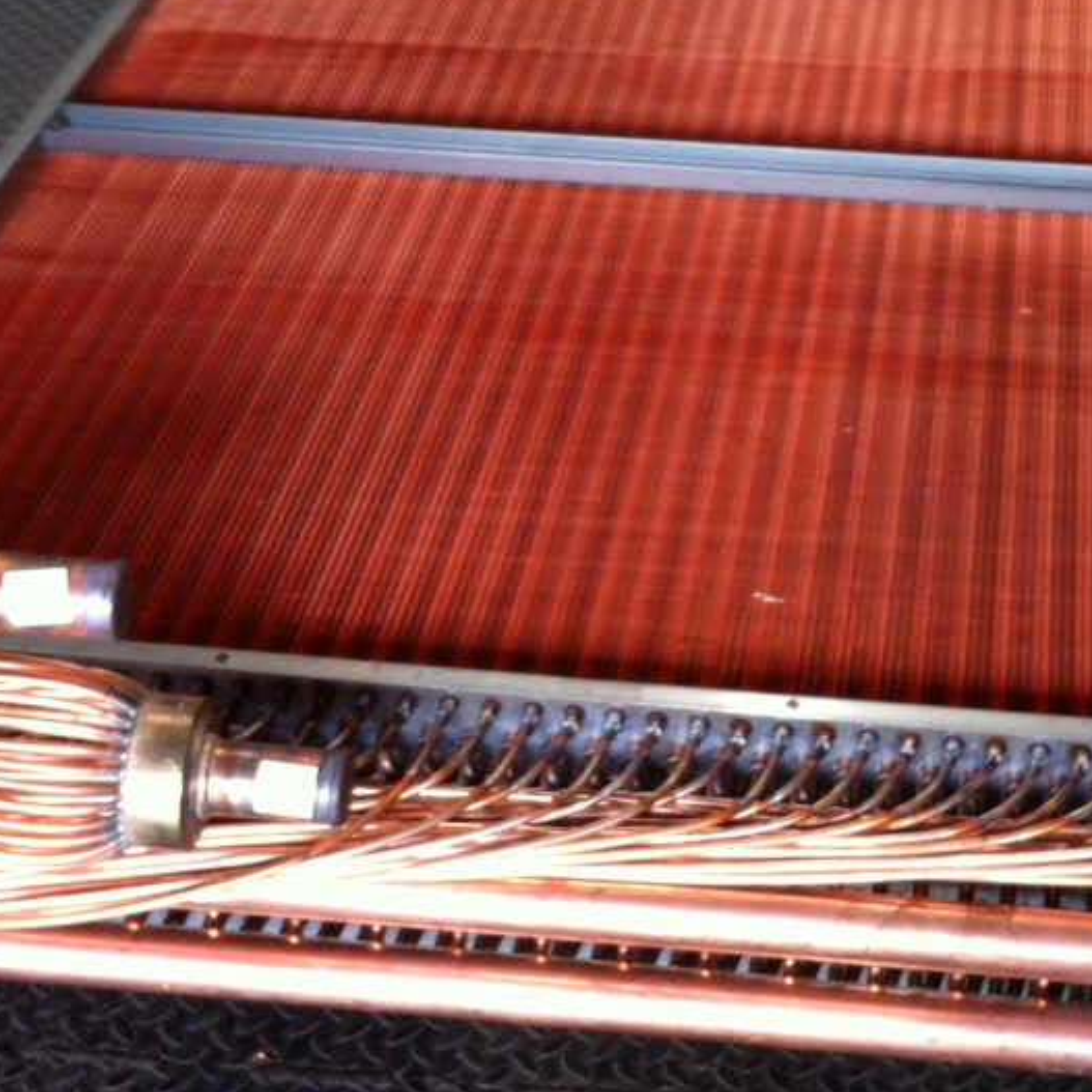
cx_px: 767
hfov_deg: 22.6
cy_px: 479
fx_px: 2712
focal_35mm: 76
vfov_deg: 22.7
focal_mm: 3.85
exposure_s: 1/20
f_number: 2.8
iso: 80
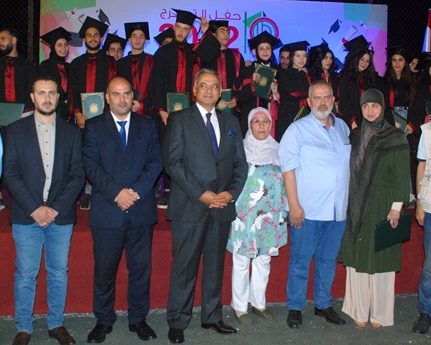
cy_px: 137
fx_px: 587
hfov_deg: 40.3
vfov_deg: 32.7
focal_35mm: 46
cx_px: 210
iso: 400
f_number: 4
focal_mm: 22
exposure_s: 1/60
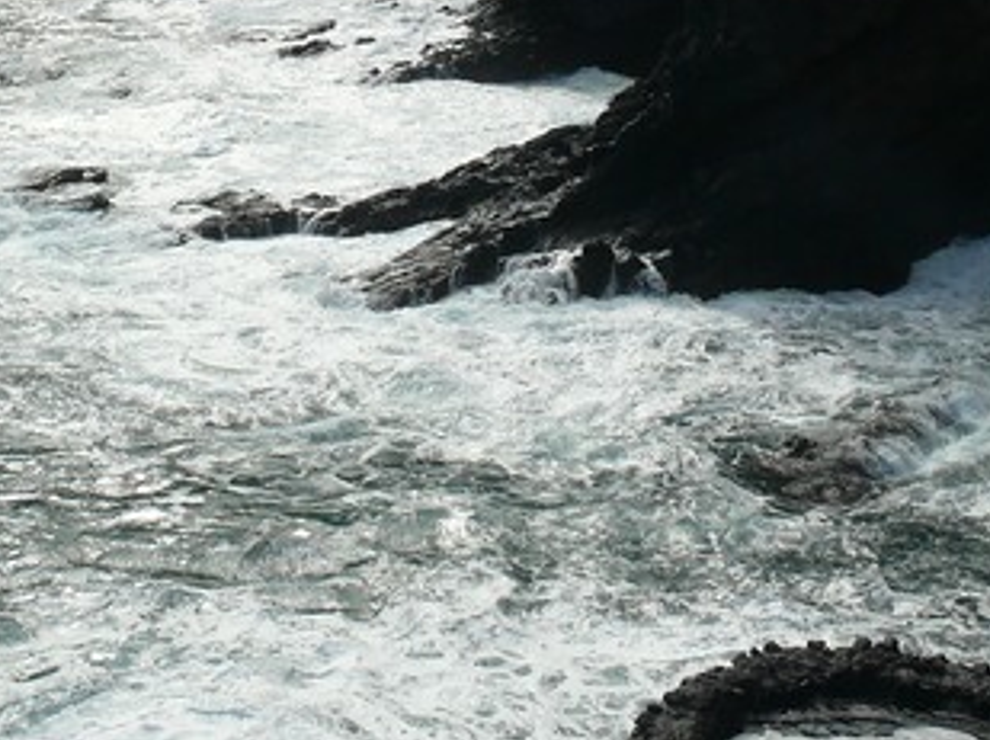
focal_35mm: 85
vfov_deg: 16.9
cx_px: 340
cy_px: -19
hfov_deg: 23.0
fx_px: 2428
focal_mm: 7.4
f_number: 5.6
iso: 100
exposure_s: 1/200
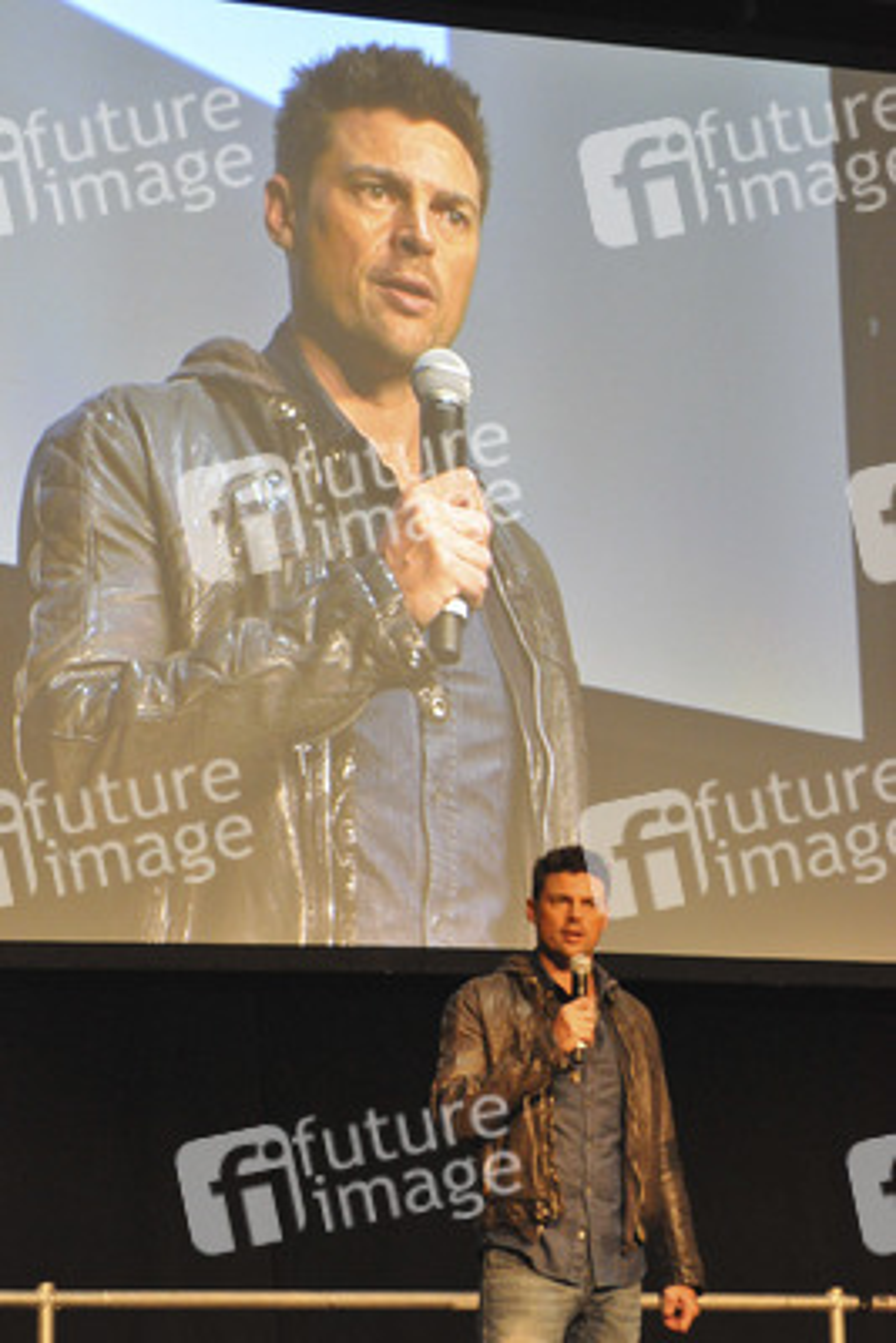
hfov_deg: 9.3
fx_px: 5483
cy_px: 672
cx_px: 448
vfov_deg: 14.0
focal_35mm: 147
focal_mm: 98
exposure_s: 1/125
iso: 3200
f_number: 5
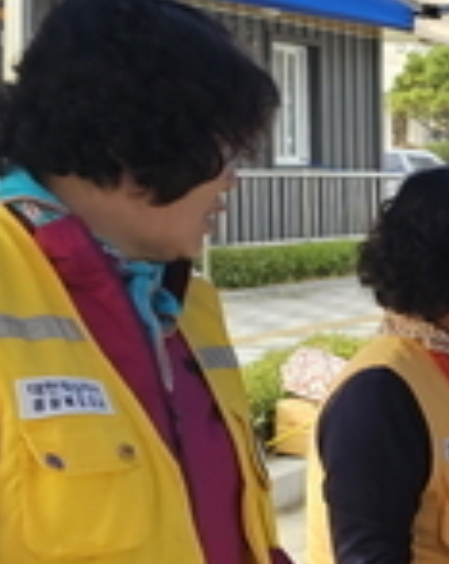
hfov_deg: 13.2
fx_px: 1733
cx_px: 833
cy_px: 403
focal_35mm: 104
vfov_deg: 18.4
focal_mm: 6.3
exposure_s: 1/207
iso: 20
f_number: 1.7
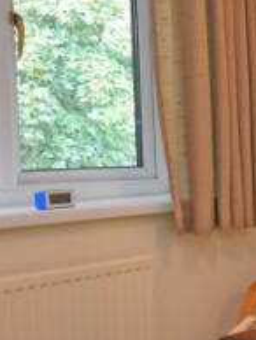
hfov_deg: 15.6
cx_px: 503
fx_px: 748
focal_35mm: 76
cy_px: 173
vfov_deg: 25.6
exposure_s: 1/100
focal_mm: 10
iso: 1600
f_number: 4
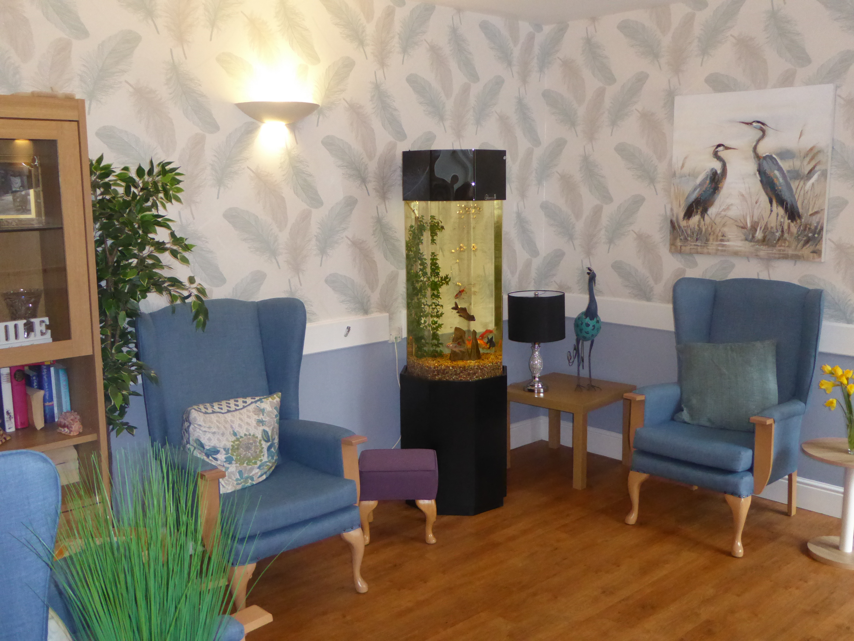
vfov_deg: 40.7
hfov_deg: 52.6
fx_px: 863
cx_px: 427
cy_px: 320
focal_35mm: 35
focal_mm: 6.3
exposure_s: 1/60
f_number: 3.7
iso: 800
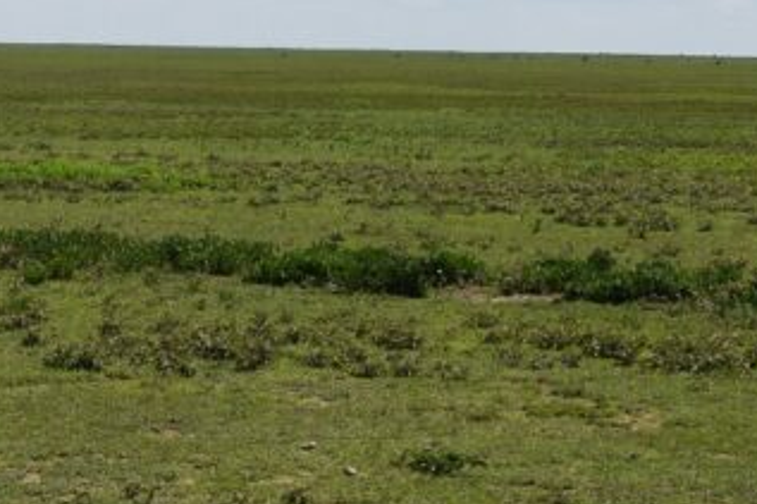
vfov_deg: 8.1
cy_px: 235
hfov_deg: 11.7
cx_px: -279
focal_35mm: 170
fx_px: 3565
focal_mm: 35
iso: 200
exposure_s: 1/400
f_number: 10
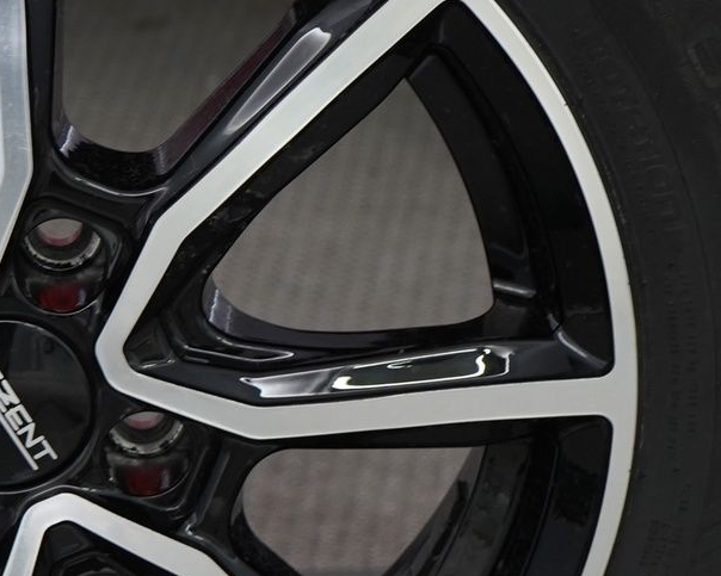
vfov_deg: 6.5
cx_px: 36
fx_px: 5056
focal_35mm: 237
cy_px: 336
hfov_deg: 8.1
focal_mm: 61
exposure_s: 1/20
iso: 800
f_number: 6.3
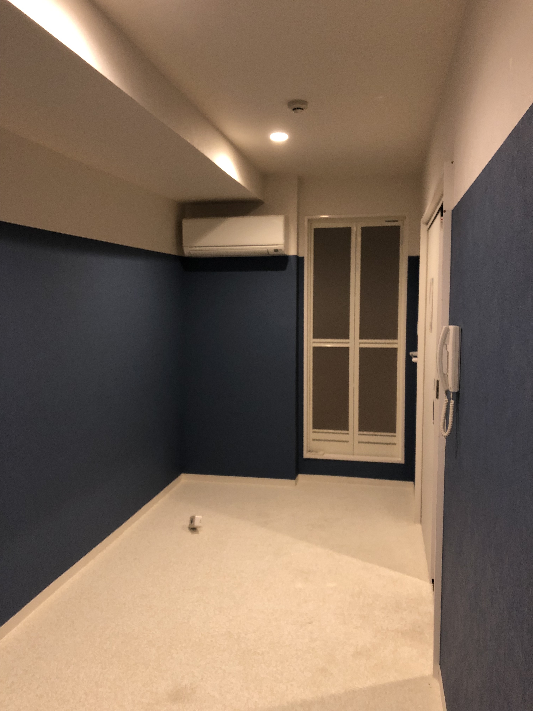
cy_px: 356
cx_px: 266
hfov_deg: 49.7
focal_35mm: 28
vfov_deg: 63.4
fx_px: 575
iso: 100
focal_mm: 3.99
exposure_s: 1/17
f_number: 1.8
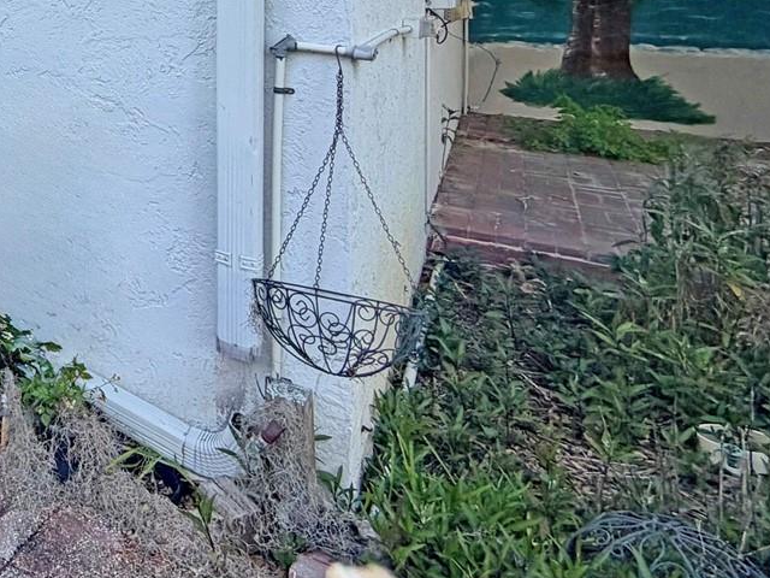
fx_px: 779
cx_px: -178
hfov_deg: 37.7
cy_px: -18
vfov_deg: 36.1
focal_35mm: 35
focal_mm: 2.22
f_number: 2.2
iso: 50
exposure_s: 1/184
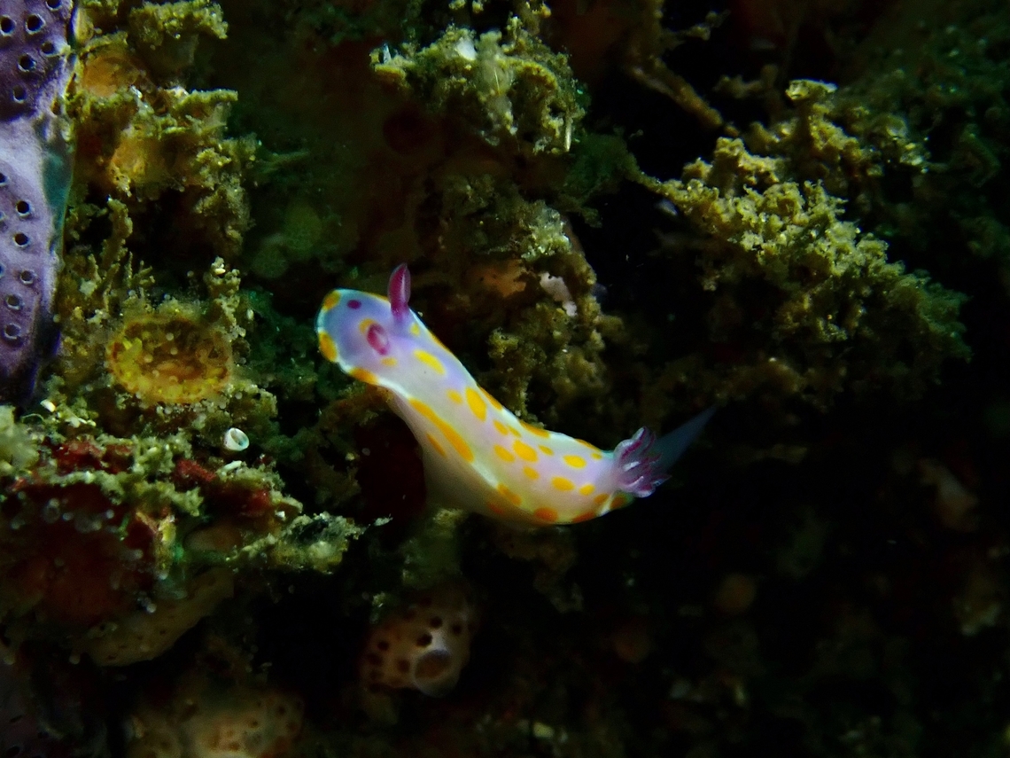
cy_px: 379
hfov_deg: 19.6
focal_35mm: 100
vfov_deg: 14.8
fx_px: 2918
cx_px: 505
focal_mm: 18
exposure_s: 1/200
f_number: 6.3
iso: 200
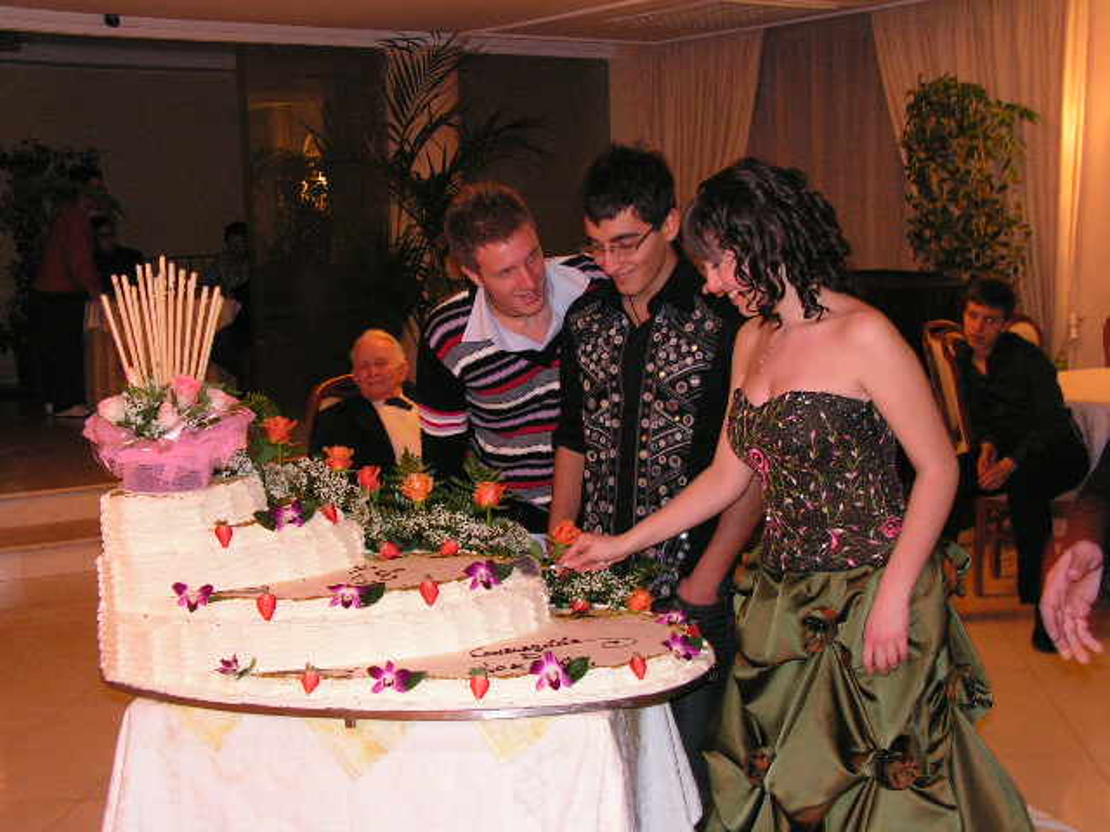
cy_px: 416
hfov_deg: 42.1
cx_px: 555
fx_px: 1443
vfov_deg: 32.2
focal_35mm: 45
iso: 200
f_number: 3.2
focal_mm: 7.6
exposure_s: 1/40
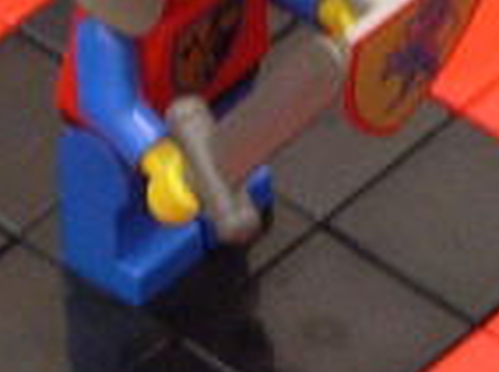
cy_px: 516
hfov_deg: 3.4
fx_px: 8275
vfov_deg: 2.6
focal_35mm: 575
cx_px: 640
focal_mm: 21.6
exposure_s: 1/8.5
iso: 400
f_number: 4.8
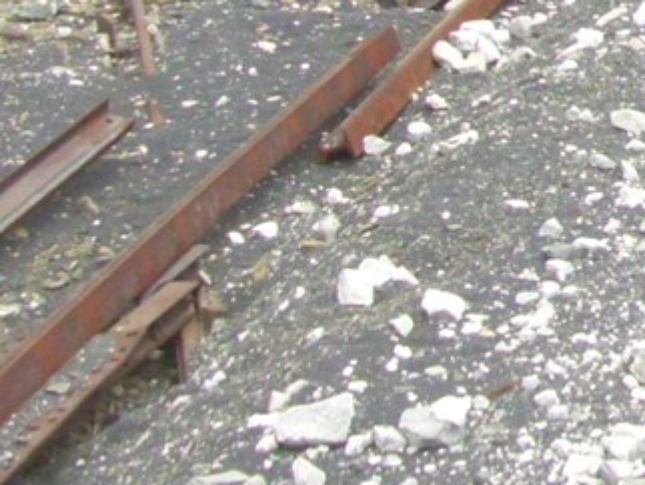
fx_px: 2984
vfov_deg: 9.1
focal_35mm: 160
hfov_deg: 11.0
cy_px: -129
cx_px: 1358
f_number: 2.9
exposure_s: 1/320
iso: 200
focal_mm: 5.7
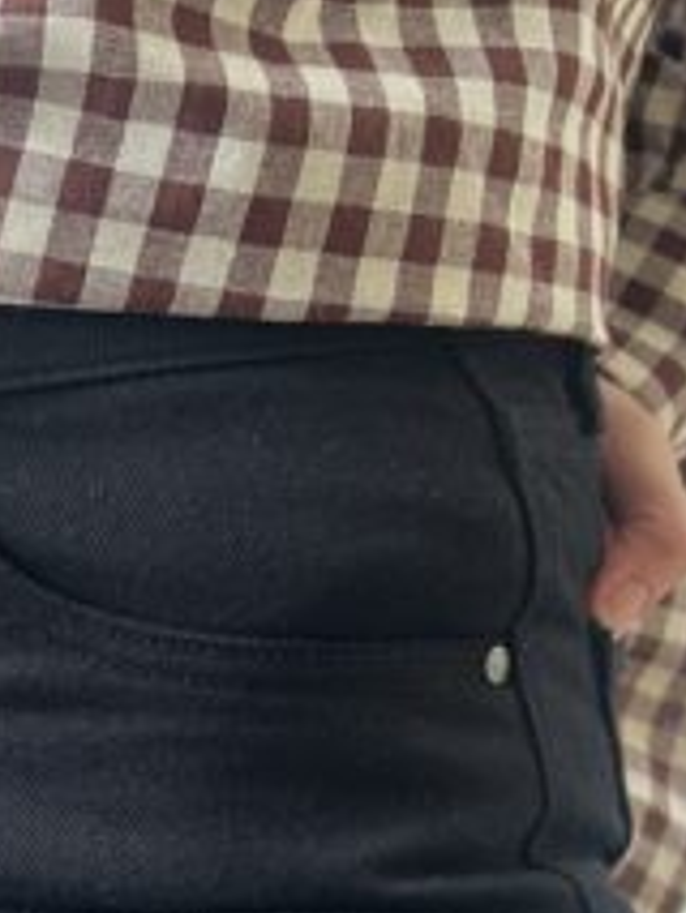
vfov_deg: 27.5
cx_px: 111
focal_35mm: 70
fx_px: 1848
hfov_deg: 20.7
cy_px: 662
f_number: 1.5
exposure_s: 1/60
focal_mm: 5.7
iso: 200
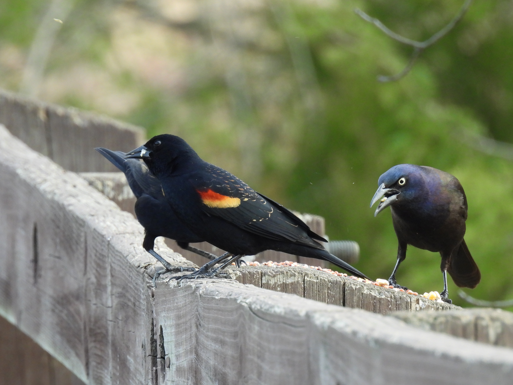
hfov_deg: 1.7
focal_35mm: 1180
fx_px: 17488
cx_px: 242
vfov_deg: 1.3
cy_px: 225
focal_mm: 178
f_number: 5.6
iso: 400
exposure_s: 1/200
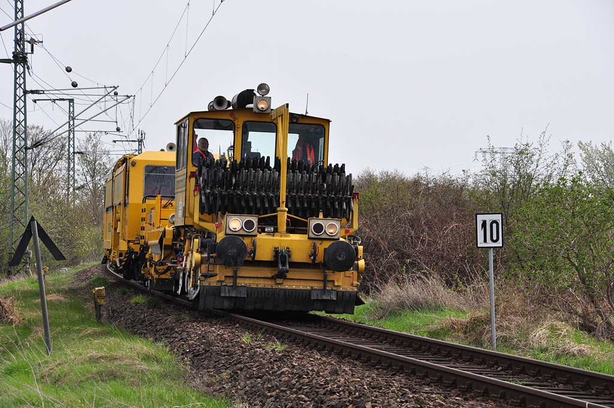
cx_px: 307
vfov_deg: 8.3
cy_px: 204
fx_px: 2811
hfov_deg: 12.5
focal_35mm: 165
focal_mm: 110
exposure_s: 1/500
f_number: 11
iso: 400
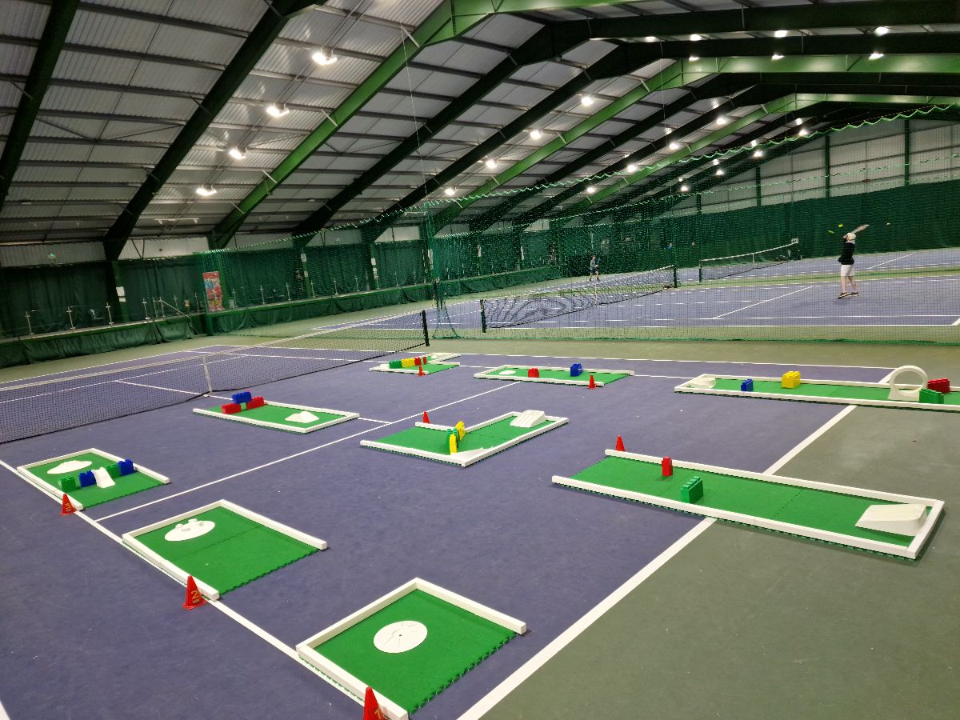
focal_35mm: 23
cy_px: 360
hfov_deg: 73.9
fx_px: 638
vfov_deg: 58.9
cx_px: 480
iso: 80
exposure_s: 1/50
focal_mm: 6.4
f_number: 1.8
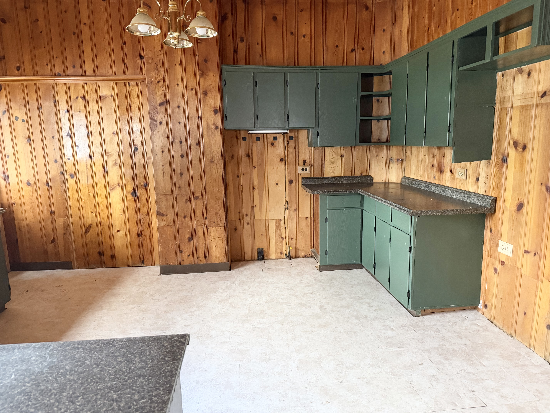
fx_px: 381
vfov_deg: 56.8
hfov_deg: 71.6
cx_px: 275
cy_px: 206
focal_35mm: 24
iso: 800
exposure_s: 1/58
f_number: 1.78
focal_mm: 6.76
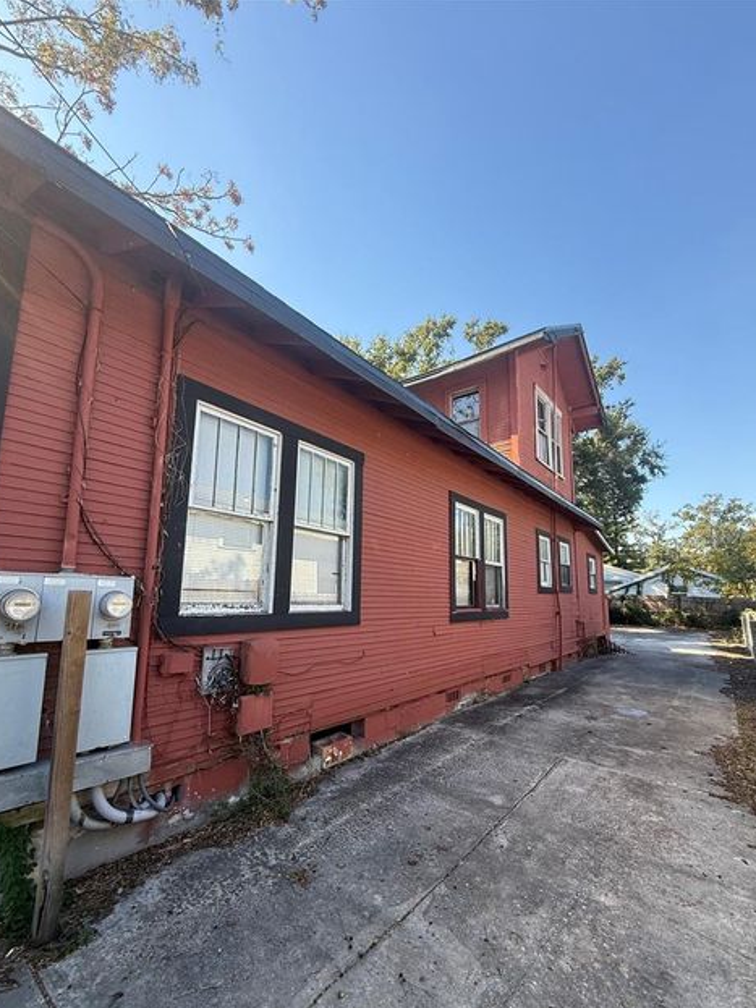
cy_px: 538
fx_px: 437
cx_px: 358
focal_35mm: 15
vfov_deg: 98.0
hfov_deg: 81.7
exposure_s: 1/451
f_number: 2.2
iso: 64
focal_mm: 2.22
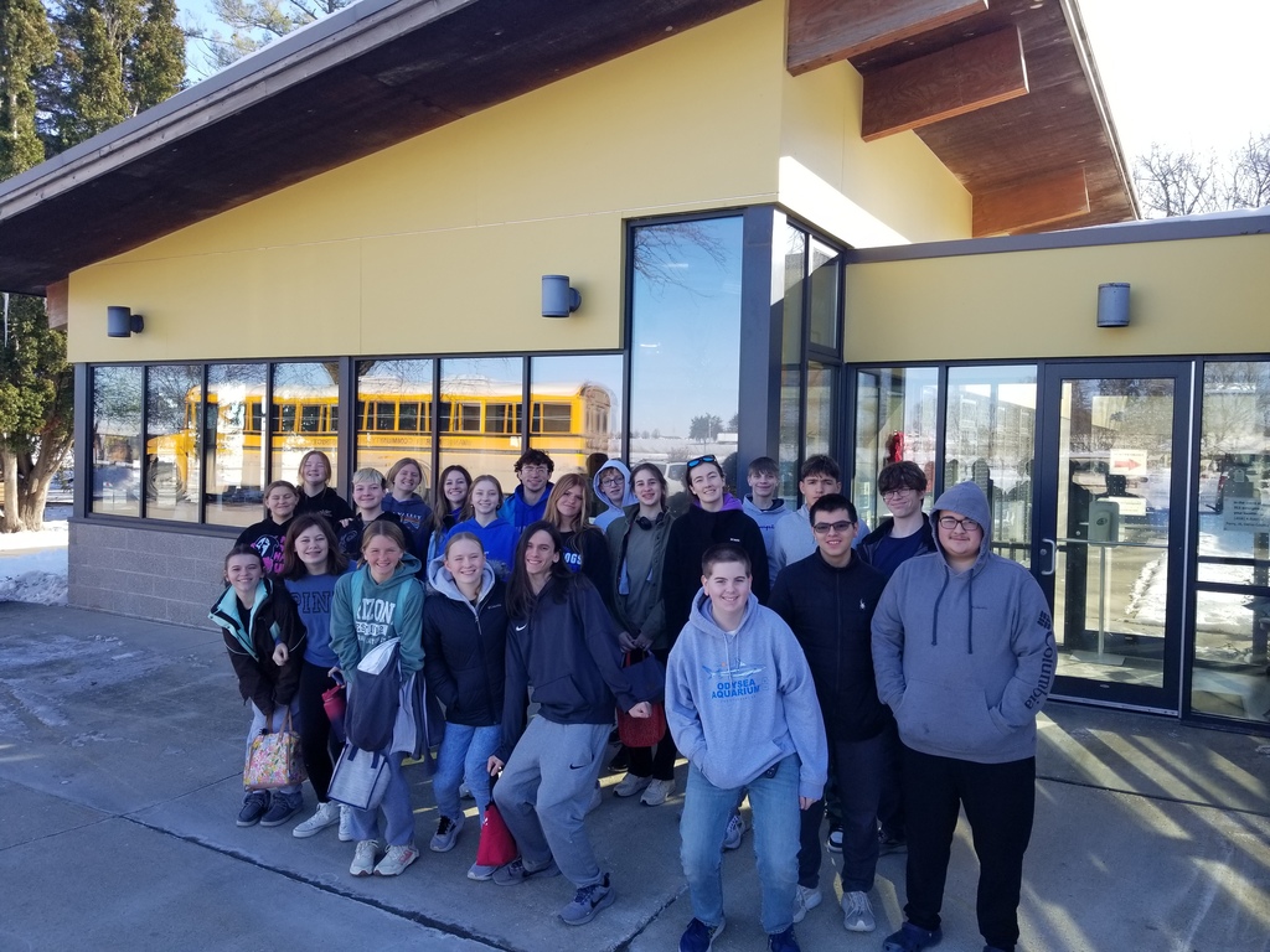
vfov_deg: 53.1
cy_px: 476
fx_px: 954
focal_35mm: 26
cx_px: 635
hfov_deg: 67.3
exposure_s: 1/718
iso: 50
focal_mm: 4.3
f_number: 1.7
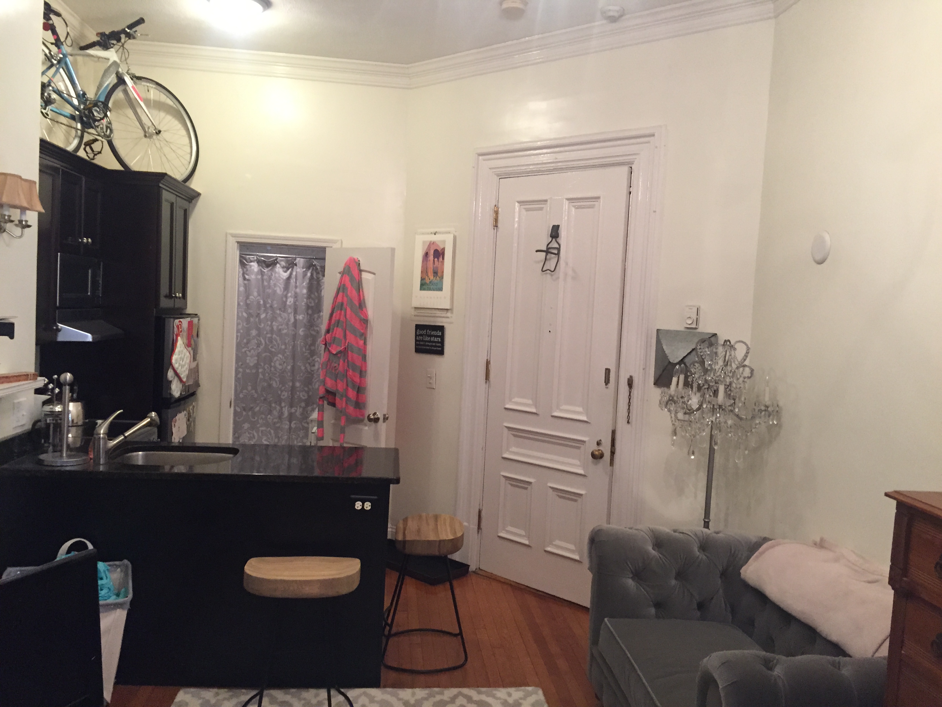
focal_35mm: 29
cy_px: 354
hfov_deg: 61.7
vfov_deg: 48.2
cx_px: 471
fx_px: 789
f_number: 2.2
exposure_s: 1/30
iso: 200
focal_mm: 4.15
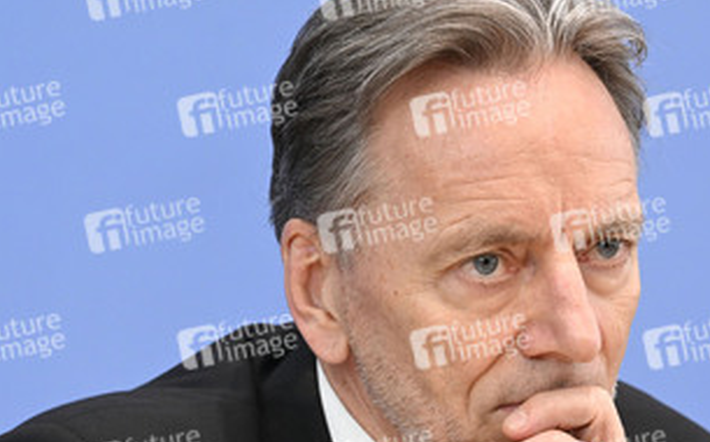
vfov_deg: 6.7
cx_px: 409
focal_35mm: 196
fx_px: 3789
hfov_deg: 10.7
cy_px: 284
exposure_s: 1/500
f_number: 7.1
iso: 5000
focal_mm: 130
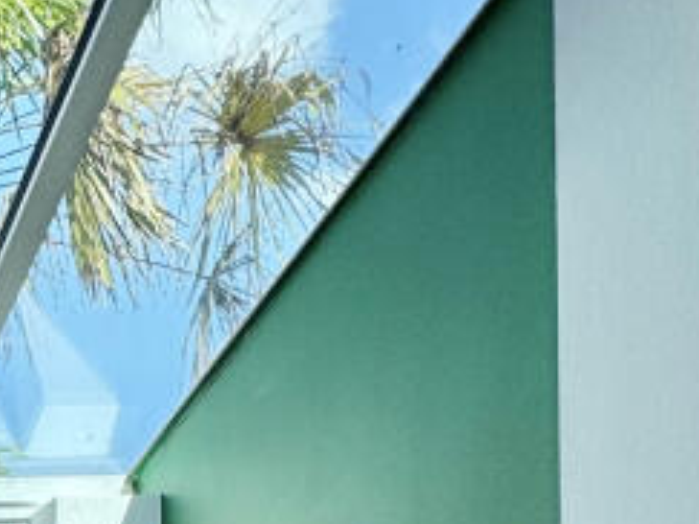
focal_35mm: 59
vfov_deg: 20.9
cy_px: 798
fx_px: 1191
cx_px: -431
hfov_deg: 23.6
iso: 40
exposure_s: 1/675
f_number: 2.2
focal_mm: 2.22
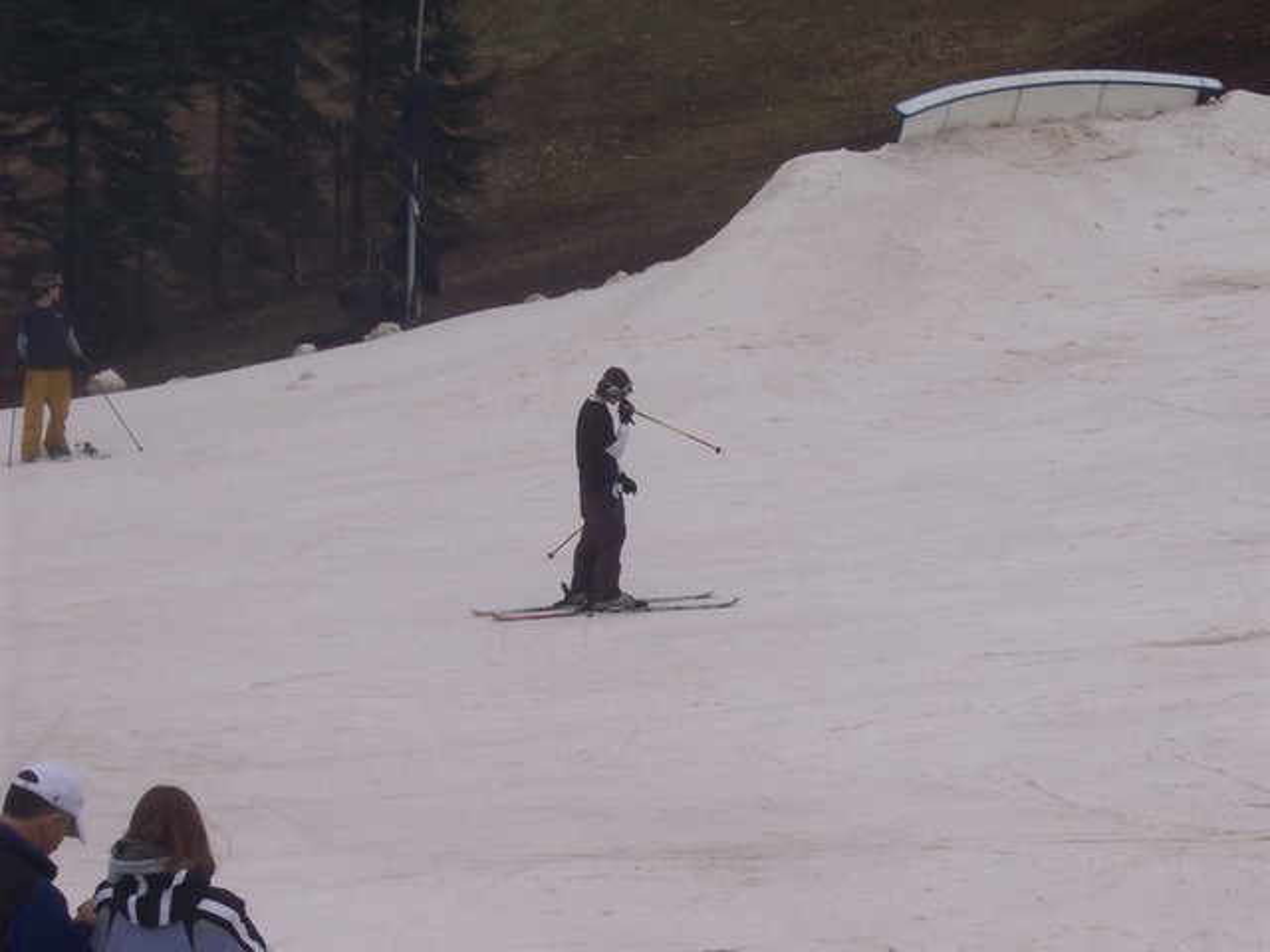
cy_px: 476
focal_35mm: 117
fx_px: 4293
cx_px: 635
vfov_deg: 12.7
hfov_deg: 16.8
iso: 100
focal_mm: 24
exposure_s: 1/500
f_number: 6.7
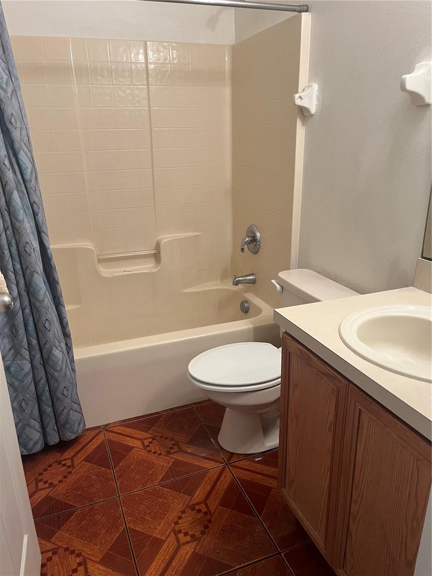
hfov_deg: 53.1
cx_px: 216
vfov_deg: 67.3
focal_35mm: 26
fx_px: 433
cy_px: 288
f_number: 1.6
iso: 250
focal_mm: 5.1
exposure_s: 1/60
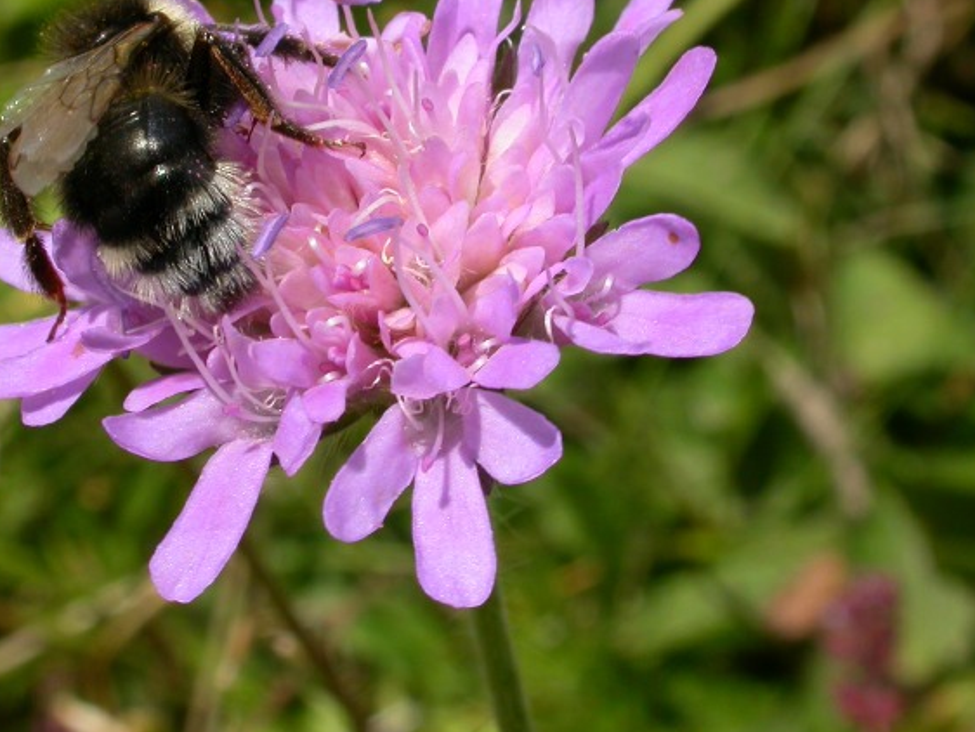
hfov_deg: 17.7
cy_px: 271
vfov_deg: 13.3
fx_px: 3128
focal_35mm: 111
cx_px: 370
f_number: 7.9
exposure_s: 1/314
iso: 100
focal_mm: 16.2
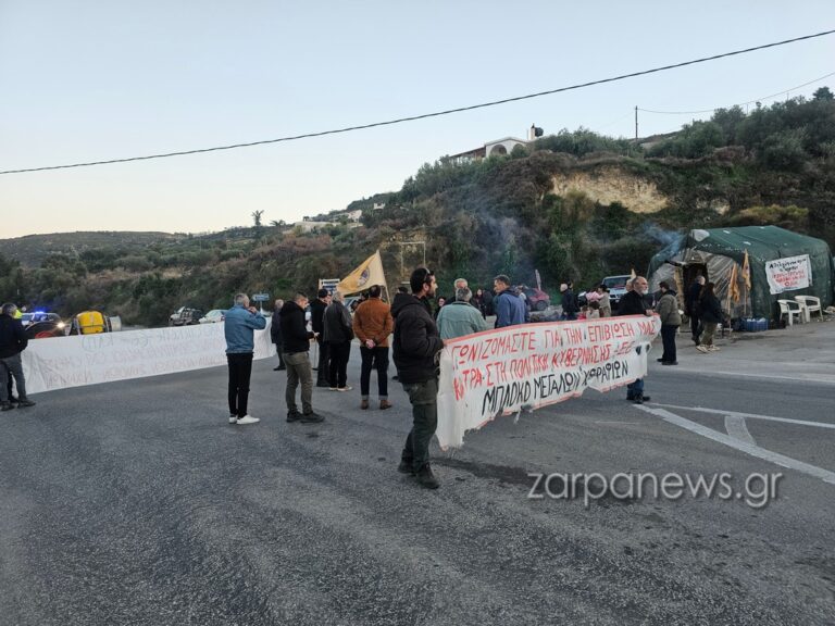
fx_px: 555
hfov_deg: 73.9
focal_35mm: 23
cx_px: 418
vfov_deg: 58.9
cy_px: 313
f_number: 1.7
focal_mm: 6.3
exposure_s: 1/180
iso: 100
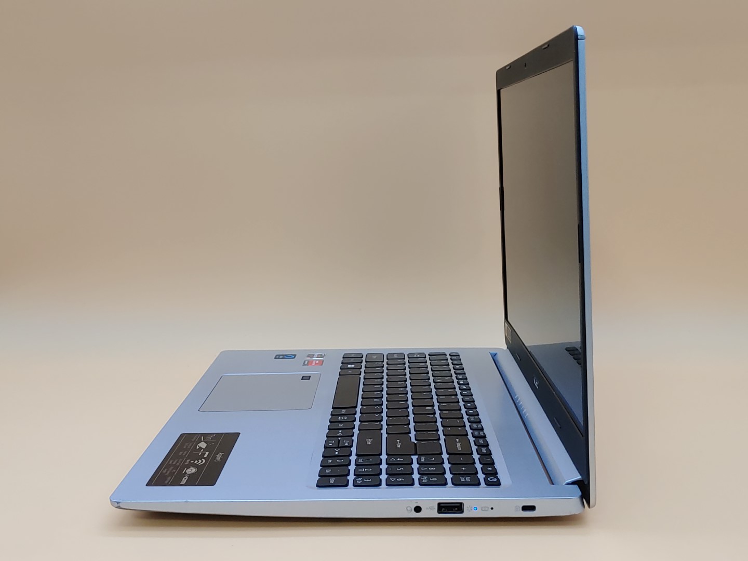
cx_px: 374
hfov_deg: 42.9
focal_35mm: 44
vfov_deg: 32.9
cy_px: 280
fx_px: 951
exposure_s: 1/120
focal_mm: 4.36
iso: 50
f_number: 1.8
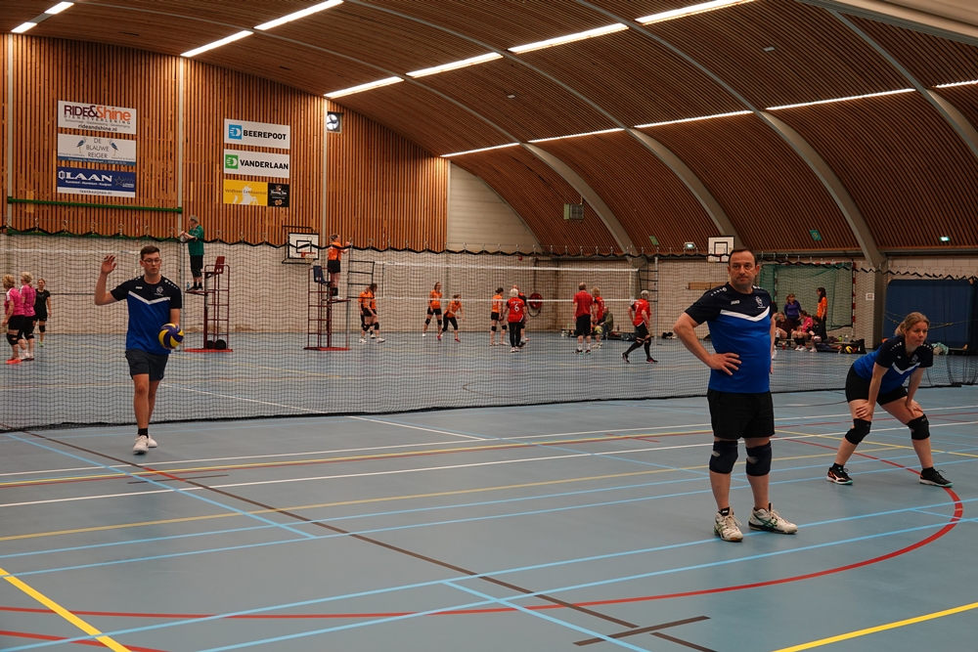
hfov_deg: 44.5
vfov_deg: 30.5
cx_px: 489
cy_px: 326
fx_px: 1195
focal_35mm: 44
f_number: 3.2
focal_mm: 16.31
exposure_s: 1/50
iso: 320
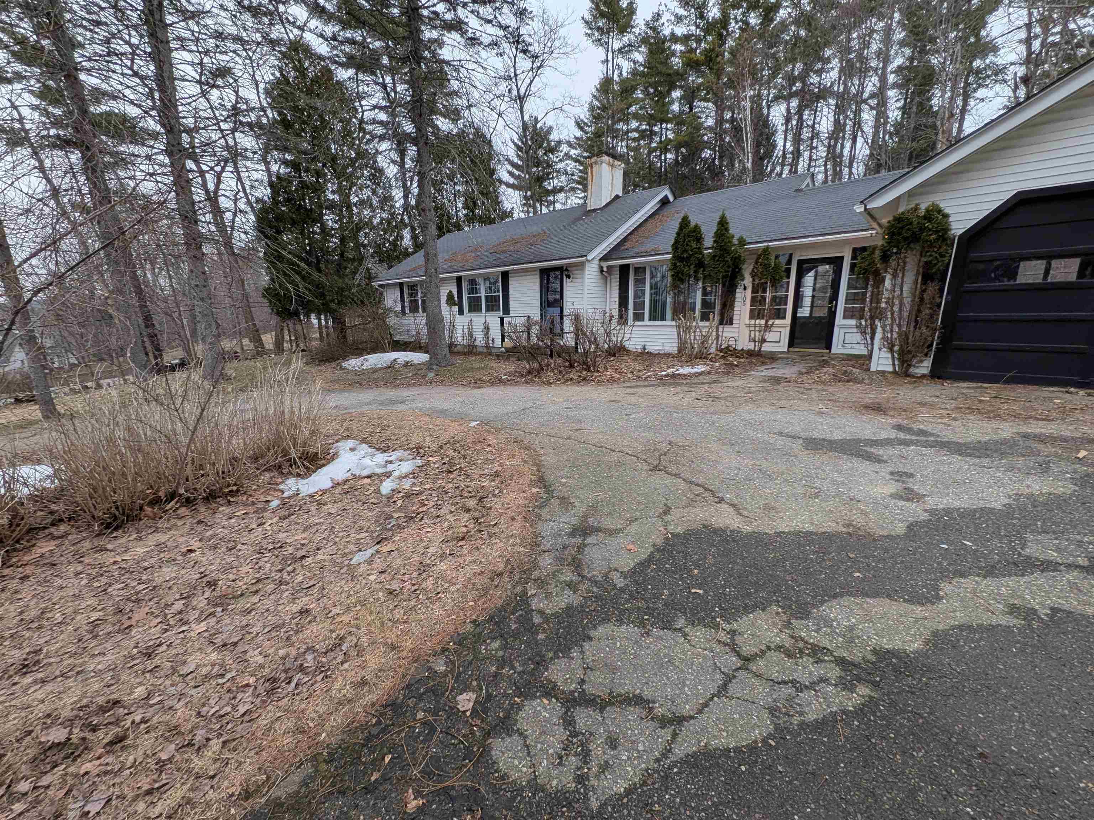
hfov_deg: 106.2
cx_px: 547
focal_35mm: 13
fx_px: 411
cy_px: 410
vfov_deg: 89.9
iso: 33
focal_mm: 1.54
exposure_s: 1/95.9
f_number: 2.2
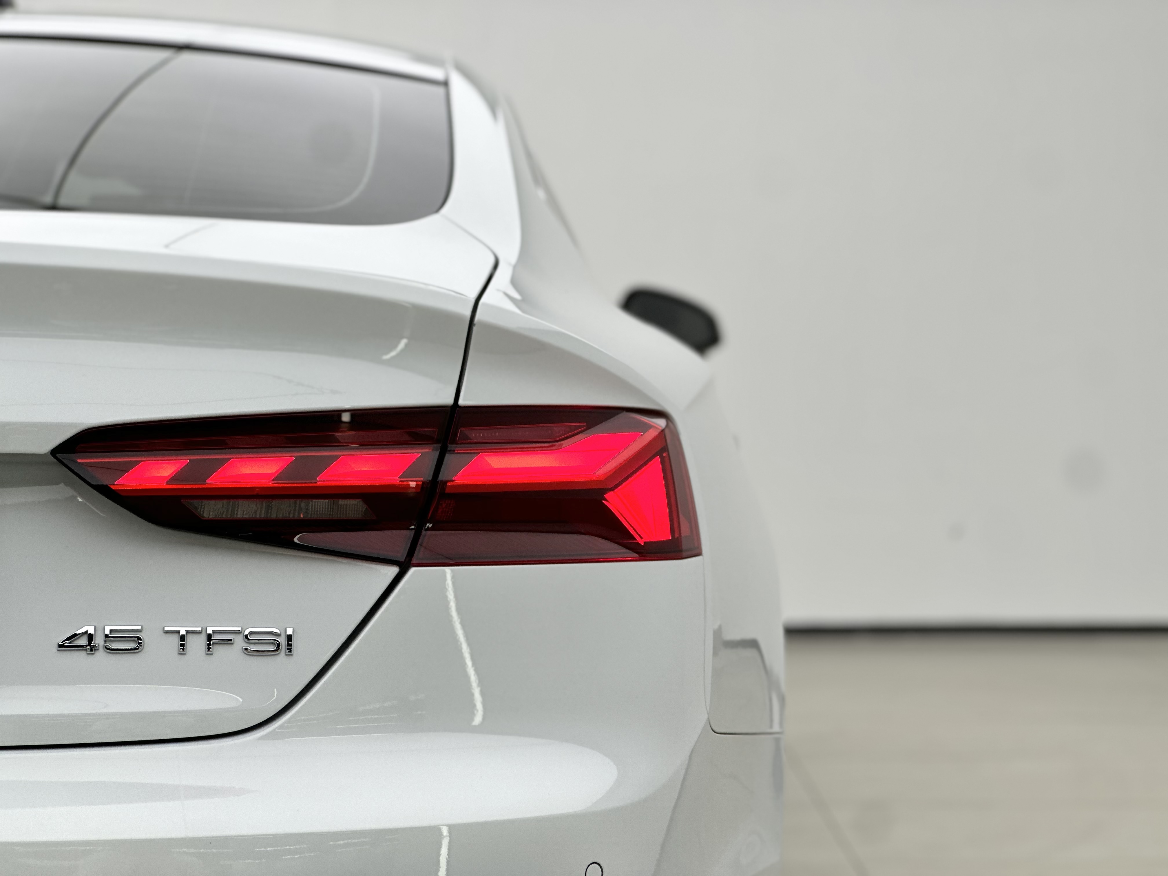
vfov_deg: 19.1
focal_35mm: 77
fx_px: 2598
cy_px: 438
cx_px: 584
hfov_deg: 25.3
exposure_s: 1/100
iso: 40
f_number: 2.8
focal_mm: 9
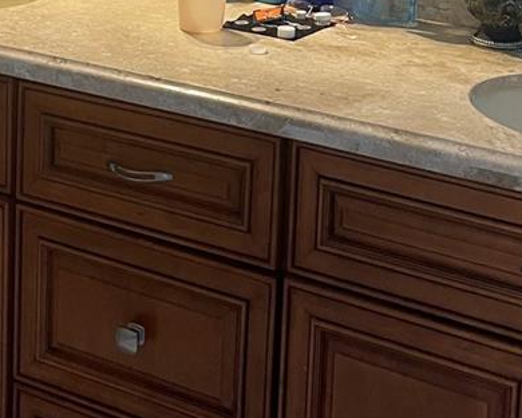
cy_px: -130
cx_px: 297
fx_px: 1159
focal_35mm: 75
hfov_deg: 25.4
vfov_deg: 18.9
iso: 400
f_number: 1.6
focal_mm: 5.1
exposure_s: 1/60
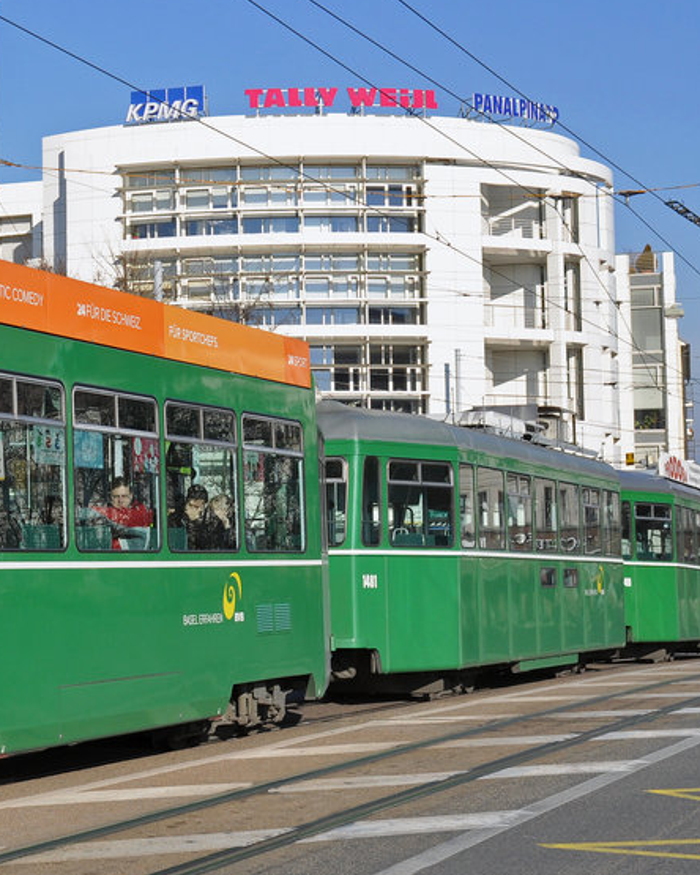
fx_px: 2046
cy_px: 354
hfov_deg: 18.7
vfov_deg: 24.1
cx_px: -60
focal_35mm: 79
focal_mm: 26
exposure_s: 1/500
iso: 250
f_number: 11
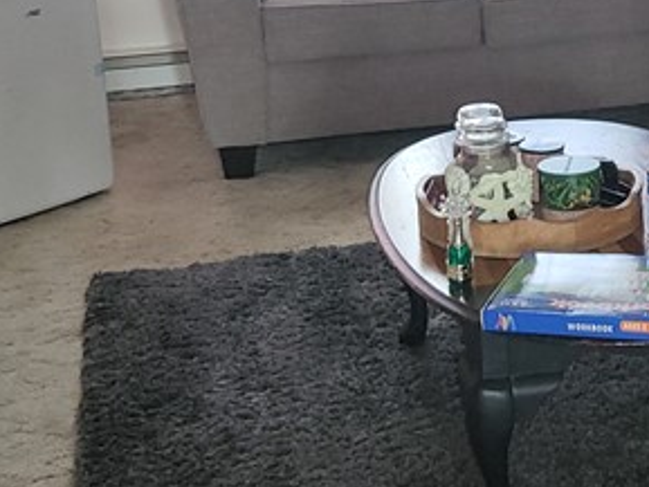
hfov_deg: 22.6
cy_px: -88
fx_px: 1594
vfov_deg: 16.7
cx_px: 555
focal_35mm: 85
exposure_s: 1/17.2
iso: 125
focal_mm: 5
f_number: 1.8
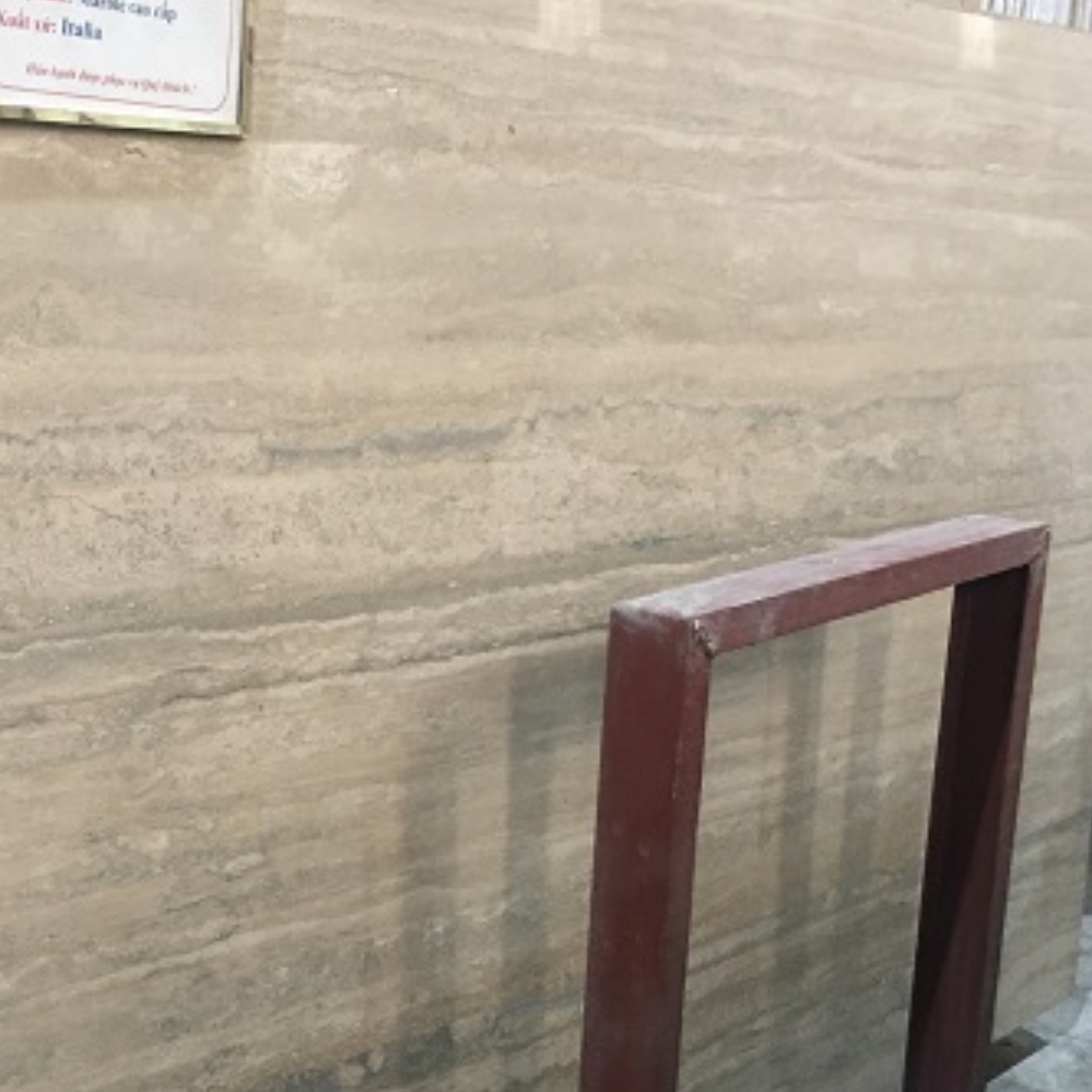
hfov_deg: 33.4
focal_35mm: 50
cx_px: 279
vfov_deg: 33.9
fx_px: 1785
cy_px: 657
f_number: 2.2
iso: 80
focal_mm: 4.15
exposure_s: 1/10
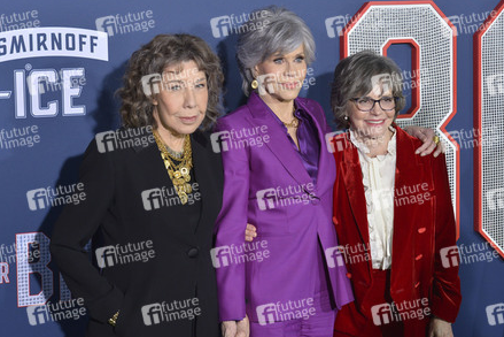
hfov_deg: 24.8
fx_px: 1148
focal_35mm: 82
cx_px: 255
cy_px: 168
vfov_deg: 16.7
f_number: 6.3
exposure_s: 1/320
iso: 2000
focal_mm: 80
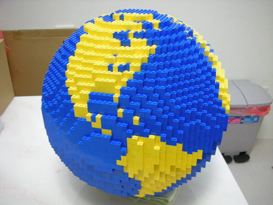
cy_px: 102
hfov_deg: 52.6
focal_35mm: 35
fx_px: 276
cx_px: 136
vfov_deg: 40.7
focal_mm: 5.8
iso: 200
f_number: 2.8
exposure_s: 1/11
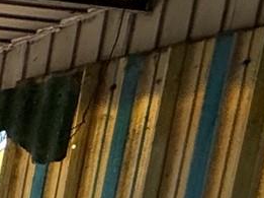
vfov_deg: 11.5
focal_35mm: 110
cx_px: -744
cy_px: 451
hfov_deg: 8.7
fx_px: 838
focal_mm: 2.22
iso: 50
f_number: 2.2
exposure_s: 1/820
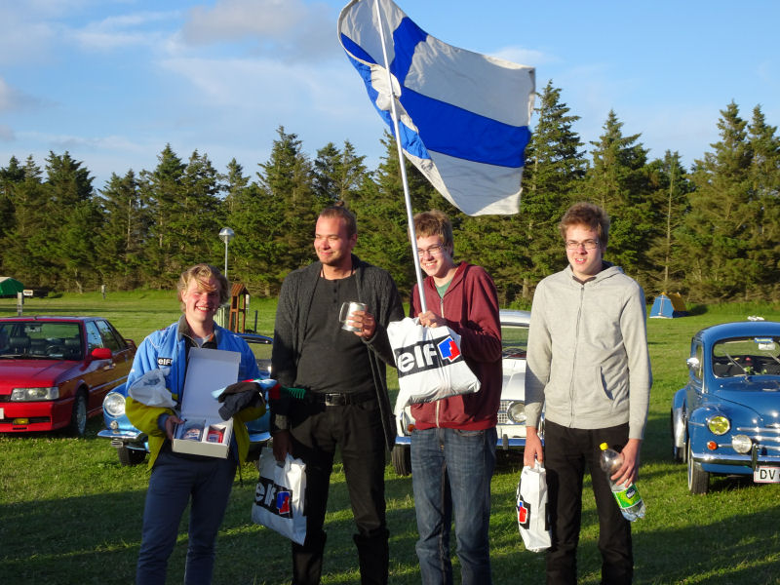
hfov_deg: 35.5
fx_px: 1217
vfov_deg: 27.0
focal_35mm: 54
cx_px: 390
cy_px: 292
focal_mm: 9.18
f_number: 4.5
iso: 80
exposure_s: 1/320
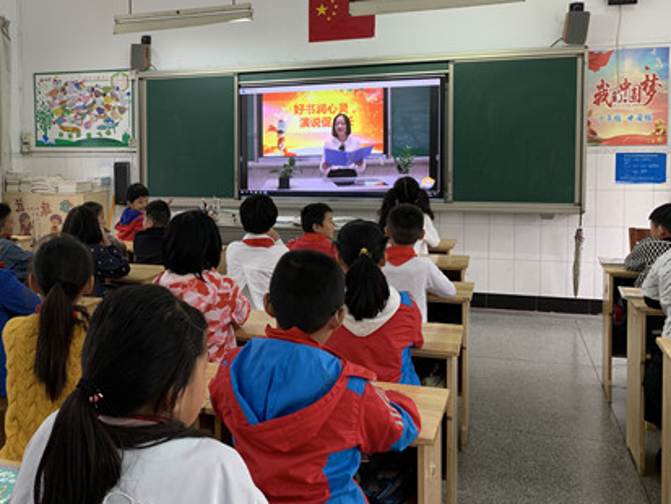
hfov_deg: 46.5
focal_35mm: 39
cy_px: 201
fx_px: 756
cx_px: 185
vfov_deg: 36.7
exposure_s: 1/45
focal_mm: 4.25
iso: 64
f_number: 1.8
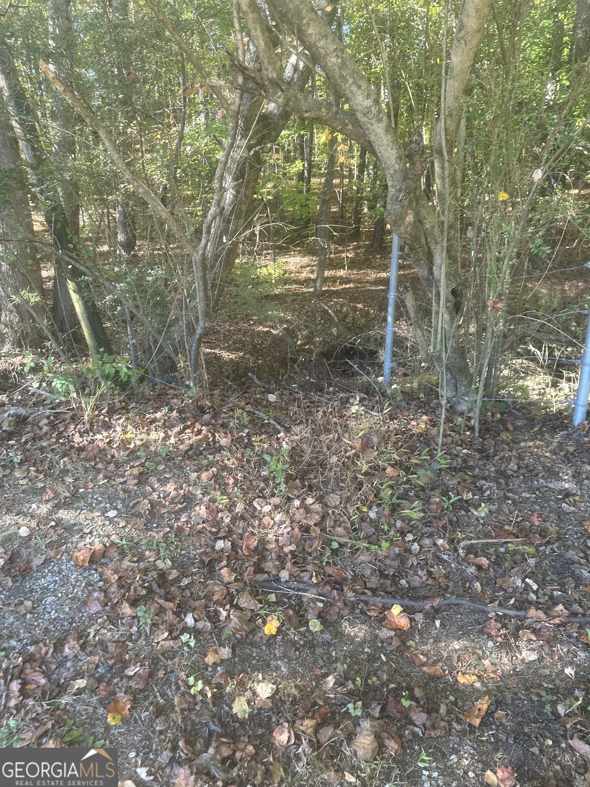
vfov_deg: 71.6
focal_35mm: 24
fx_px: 545
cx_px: 295
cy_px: 394
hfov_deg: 56.8
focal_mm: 6.86
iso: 125
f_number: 1.78
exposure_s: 1/121
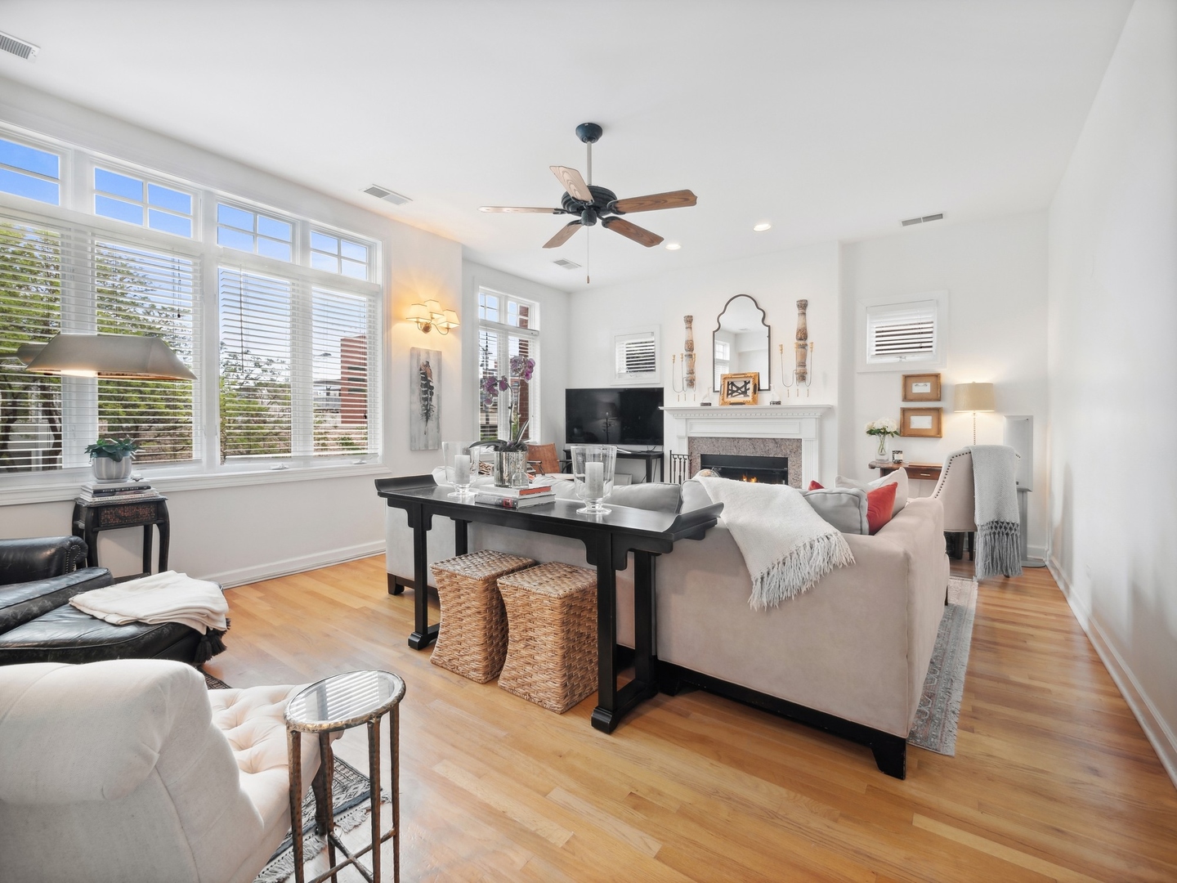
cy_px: 442
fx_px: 476
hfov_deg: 102.1
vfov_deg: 85.7
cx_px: 588
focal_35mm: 14
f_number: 8
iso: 200
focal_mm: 7
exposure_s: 1/8
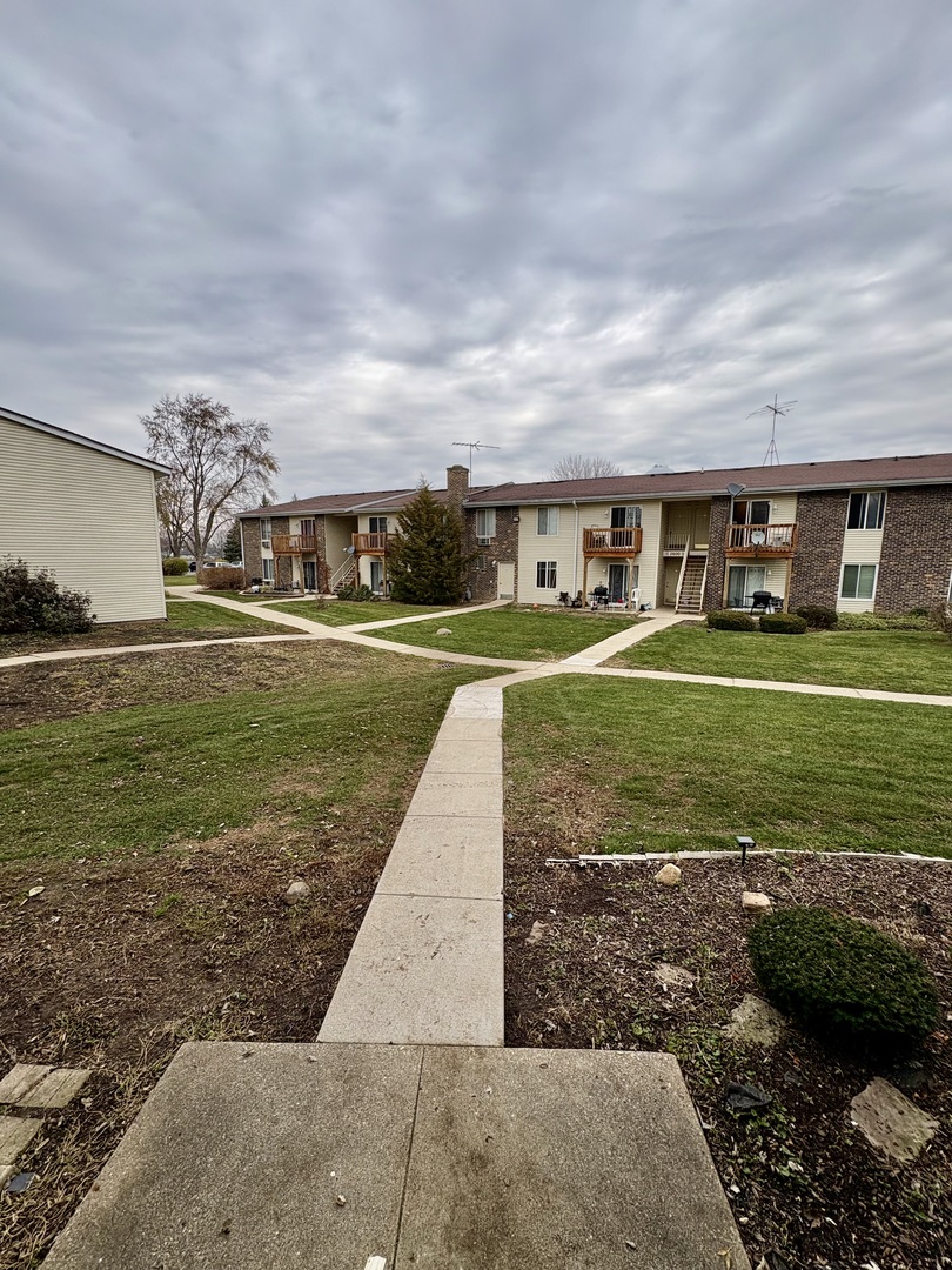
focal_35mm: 14
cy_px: 635
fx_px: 513
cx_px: 476
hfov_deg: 85.7
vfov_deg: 102.1
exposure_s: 1/459
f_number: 2.2
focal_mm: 2.22
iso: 40
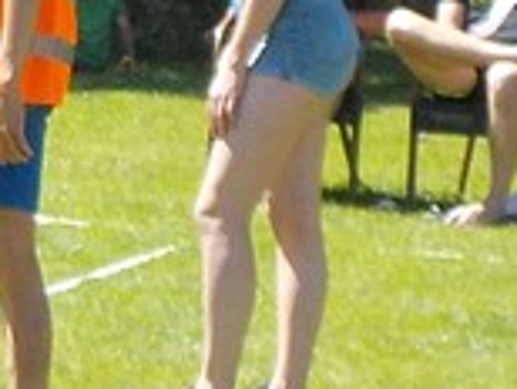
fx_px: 3770
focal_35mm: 252
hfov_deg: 7.4
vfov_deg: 5.9
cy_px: -161
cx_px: -712
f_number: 3.7
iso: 125
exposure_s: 1/400
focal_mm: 5.2
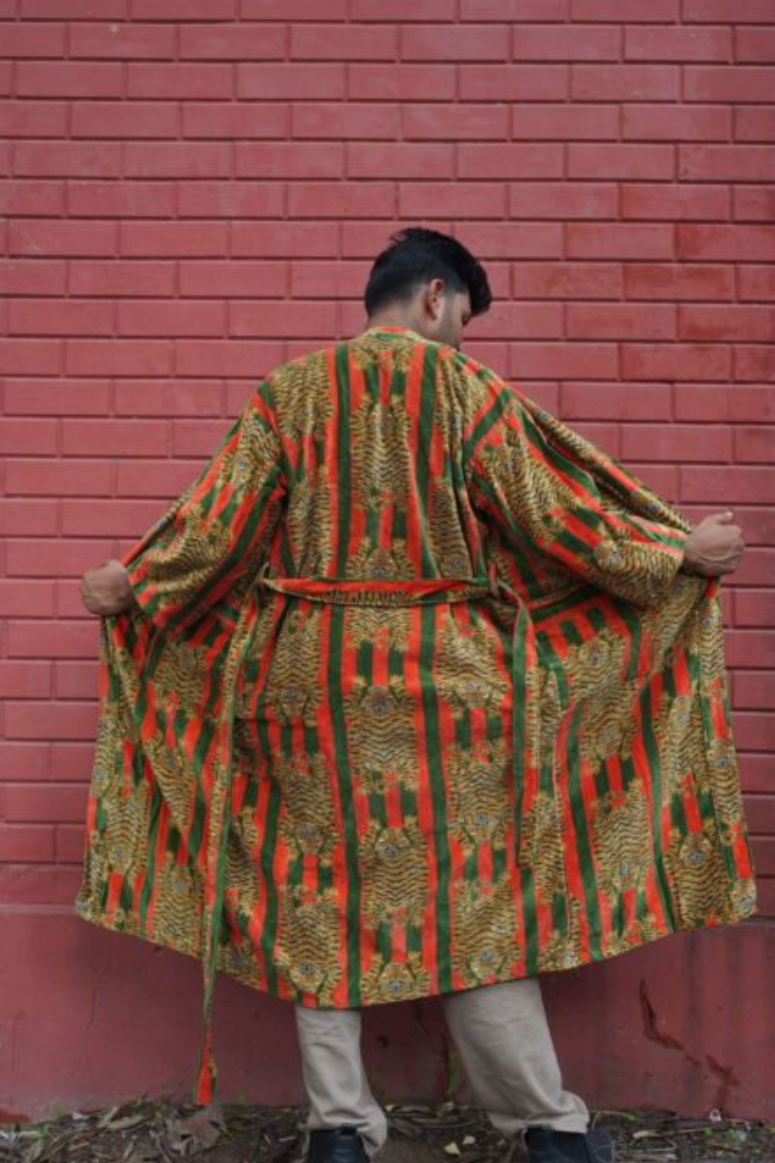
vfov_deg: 38.9
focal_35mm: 51
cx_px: 388
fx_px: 1648
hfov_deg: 26.5
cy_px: 588
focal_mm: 50
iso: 500
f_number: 5
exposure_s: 1/160
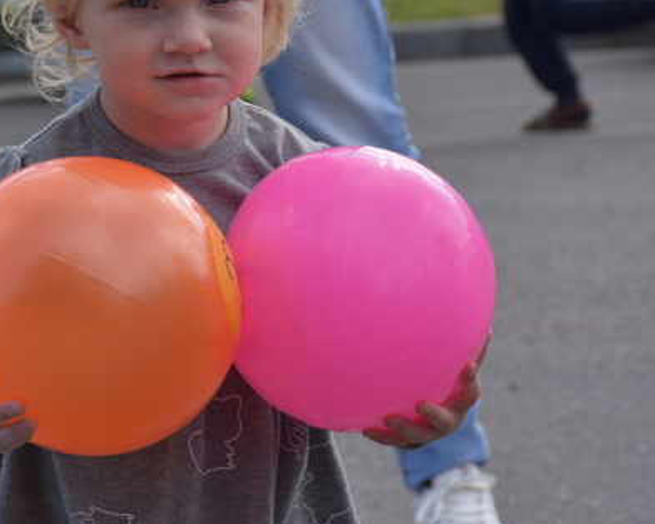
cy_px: 122
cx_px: 77
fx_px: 3665
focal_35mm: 189
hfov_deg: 10.2
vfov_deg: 8.2
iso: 280
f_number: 8
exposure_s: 1/500
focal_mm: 70
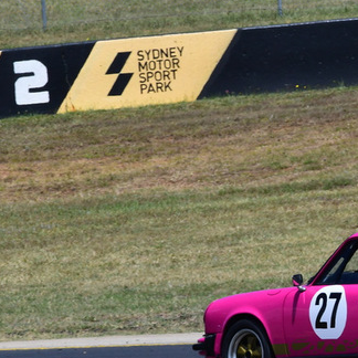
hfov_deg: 2.1
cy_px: 254
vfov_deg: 2.1
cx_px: 352
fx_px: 9946
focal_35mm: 850
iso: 500
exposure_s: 1/640
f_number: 16
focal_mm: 270
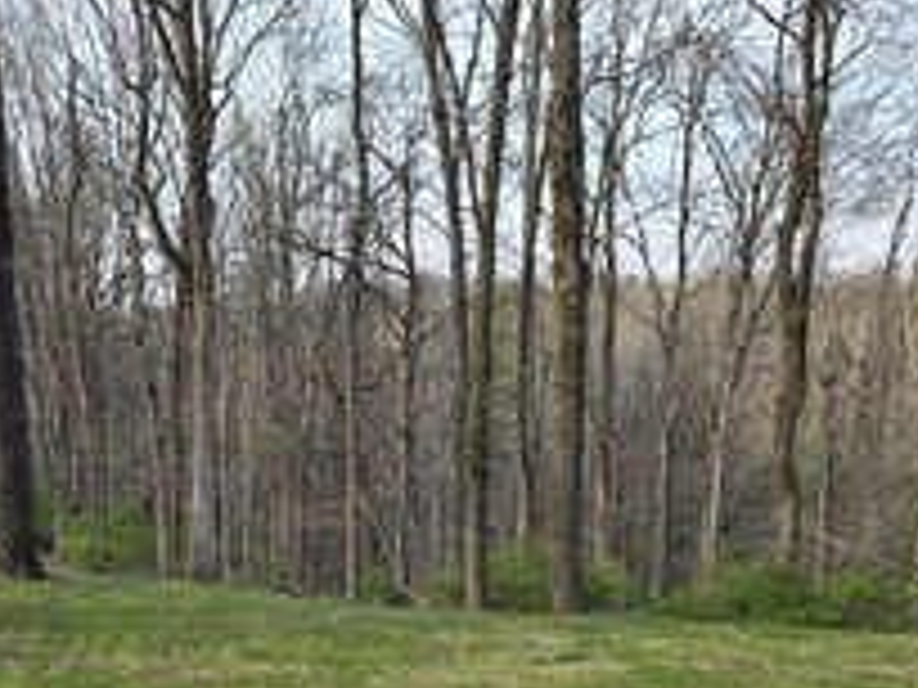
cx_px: 446
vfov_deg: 30.7
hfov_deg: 42.1
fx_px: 1193
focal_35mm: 45
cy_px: 625
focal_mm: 6.3
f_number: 1.7
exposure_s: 1/359
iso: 25
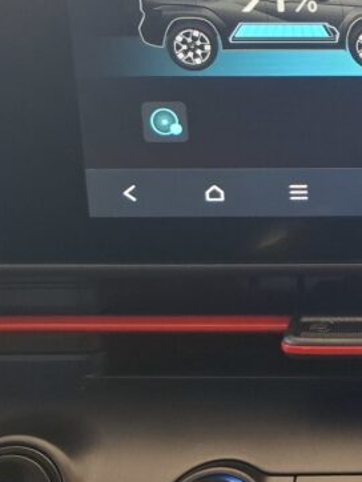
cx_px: 608
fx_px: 905
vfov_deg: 29.4
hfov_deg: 18.7
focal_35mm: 65
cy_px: 122
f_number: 1.8
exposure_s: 1/100
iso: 320
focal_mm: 5.54
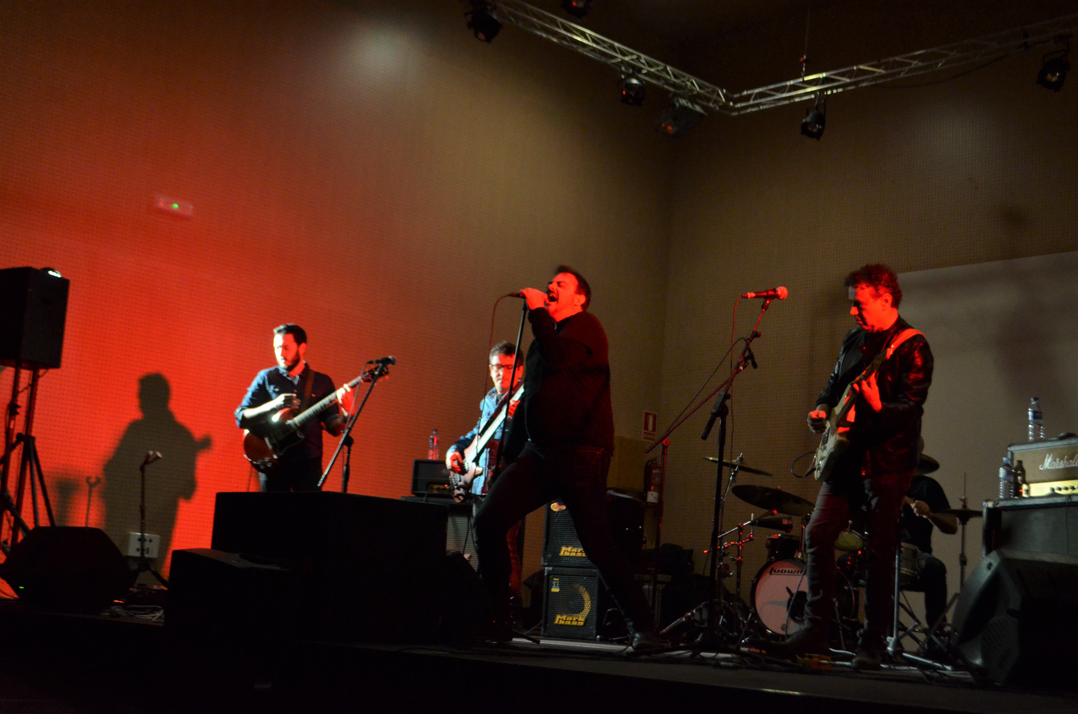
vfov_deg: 28.0
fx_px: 1434
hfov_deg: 41.2
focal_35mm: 48
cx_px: 539
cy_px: 357
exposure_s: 1/100
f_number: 4.8
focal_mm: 32
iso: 2000
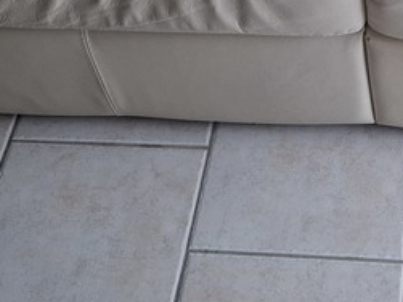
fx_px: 1094
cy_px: -215
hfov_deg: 20.2
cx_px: 401
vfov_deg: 14.2
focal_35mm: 94
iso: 250
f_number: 1.8
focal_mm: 5.54
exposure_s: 1/50
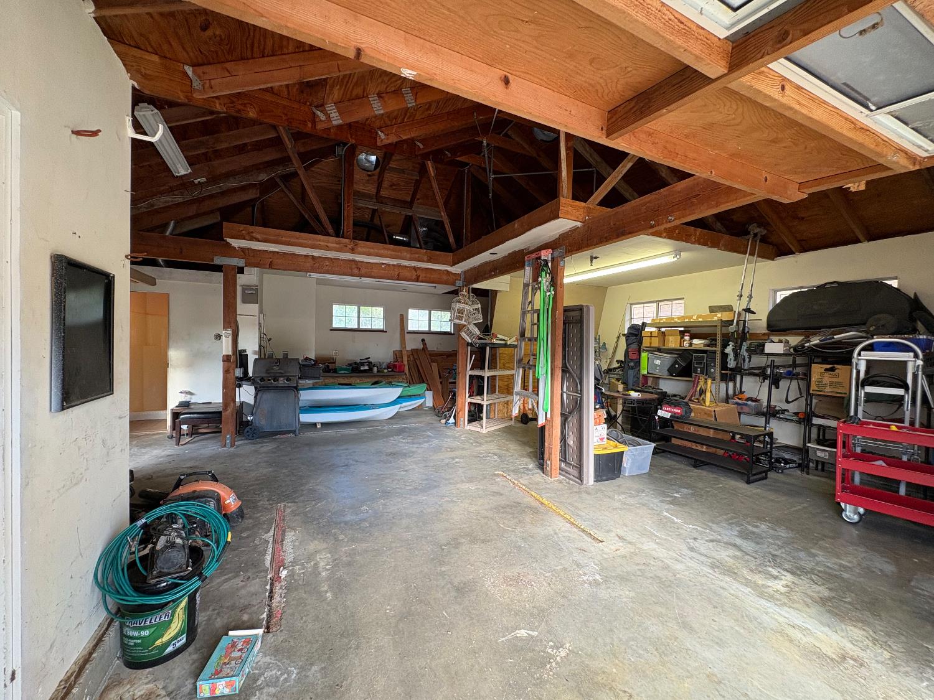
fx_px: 378
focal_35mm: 14
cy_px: 350
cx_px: 467
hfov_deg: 102.1
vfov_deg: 85.7
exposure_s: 1/60
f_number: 2.2
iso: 125
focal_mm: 2.22
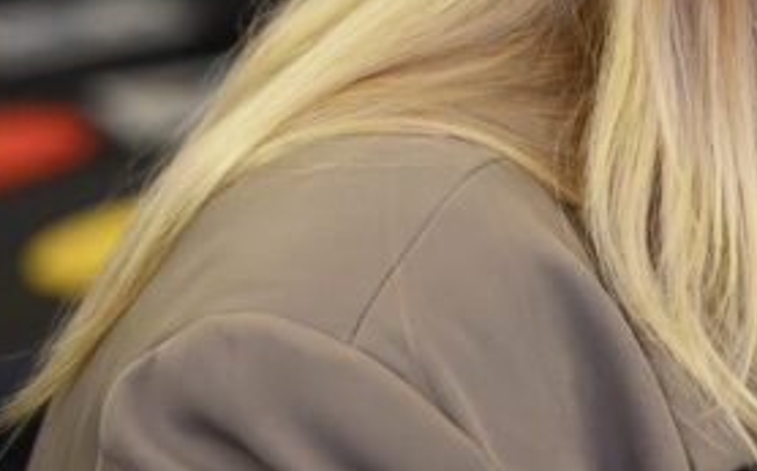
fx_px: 7130
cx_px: 1141
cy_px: 334
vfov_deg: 3.8
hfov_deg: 6.0
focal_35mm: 346
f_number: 3.5
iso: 6400
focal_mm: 92
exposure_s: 1/320
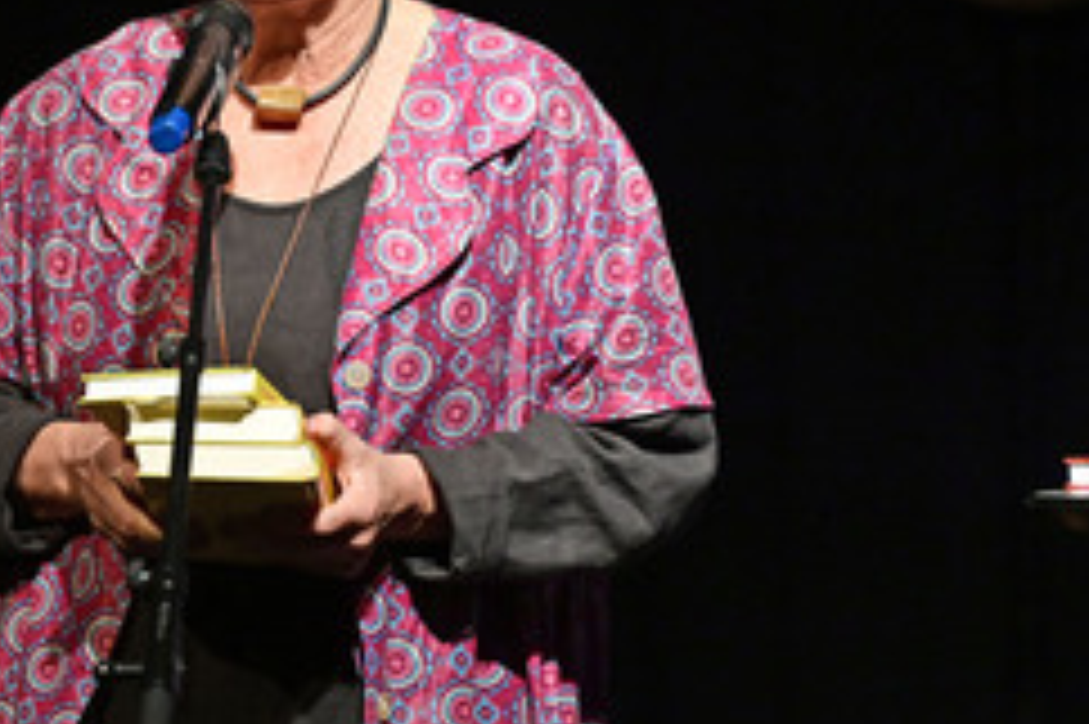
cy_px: 144
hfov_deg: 5.5
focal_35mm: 373
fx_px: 11275
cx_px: 268
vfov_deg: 3.7
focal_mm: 200
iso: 4000
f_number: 3.2
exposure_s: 1/320
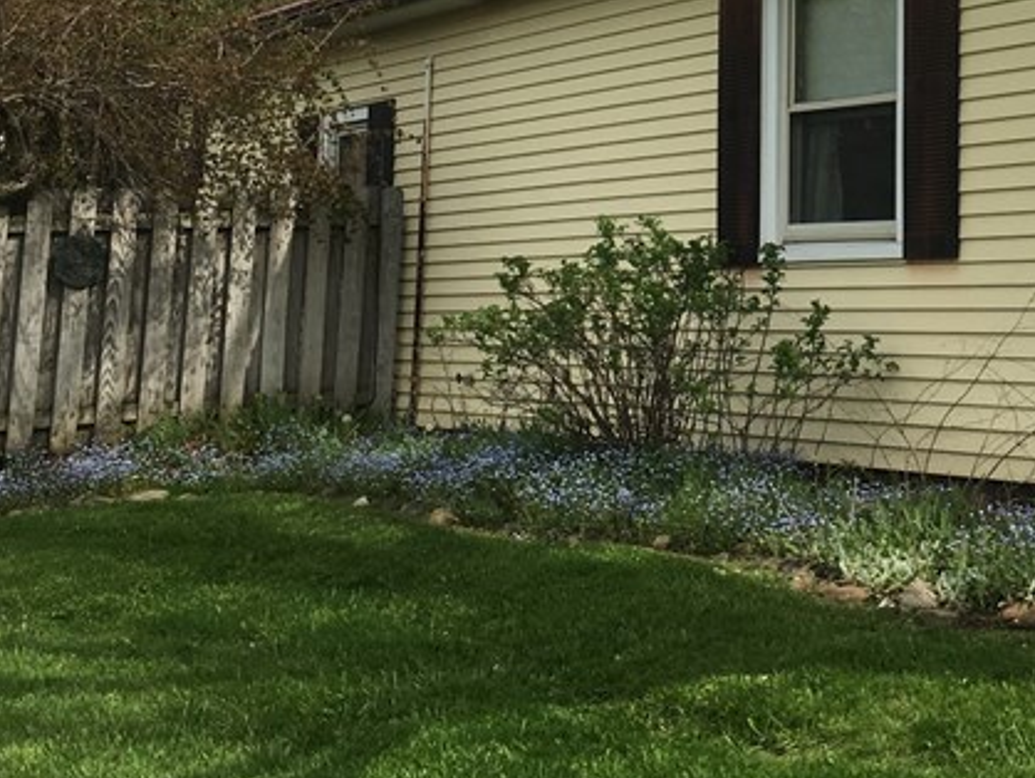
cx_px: 867
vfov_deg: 20.1
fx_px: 2124
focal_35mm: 71
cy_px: -5
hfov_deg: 26.7
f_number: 2.2
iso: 25
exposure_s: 1/950
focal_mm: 4.15
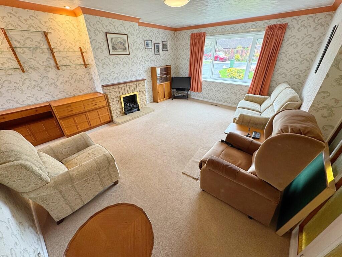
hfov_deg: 102.1
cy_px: 128
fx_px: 138
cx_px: 171
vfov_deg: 85.7
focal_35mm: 14
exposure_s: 1/100
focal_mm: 2.22
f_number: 2.2
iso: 200
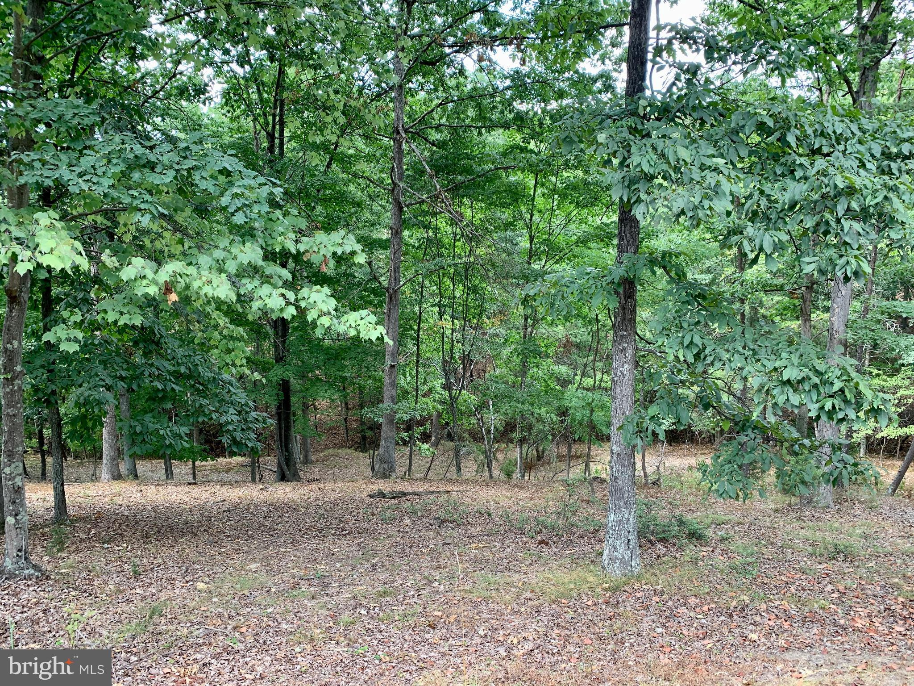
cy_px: 343
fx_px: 687
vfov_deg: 53.1
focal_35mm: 26
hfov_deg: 67.3
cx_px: 457
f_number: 1.8
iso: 64
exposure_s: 1/121
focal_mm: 4.25
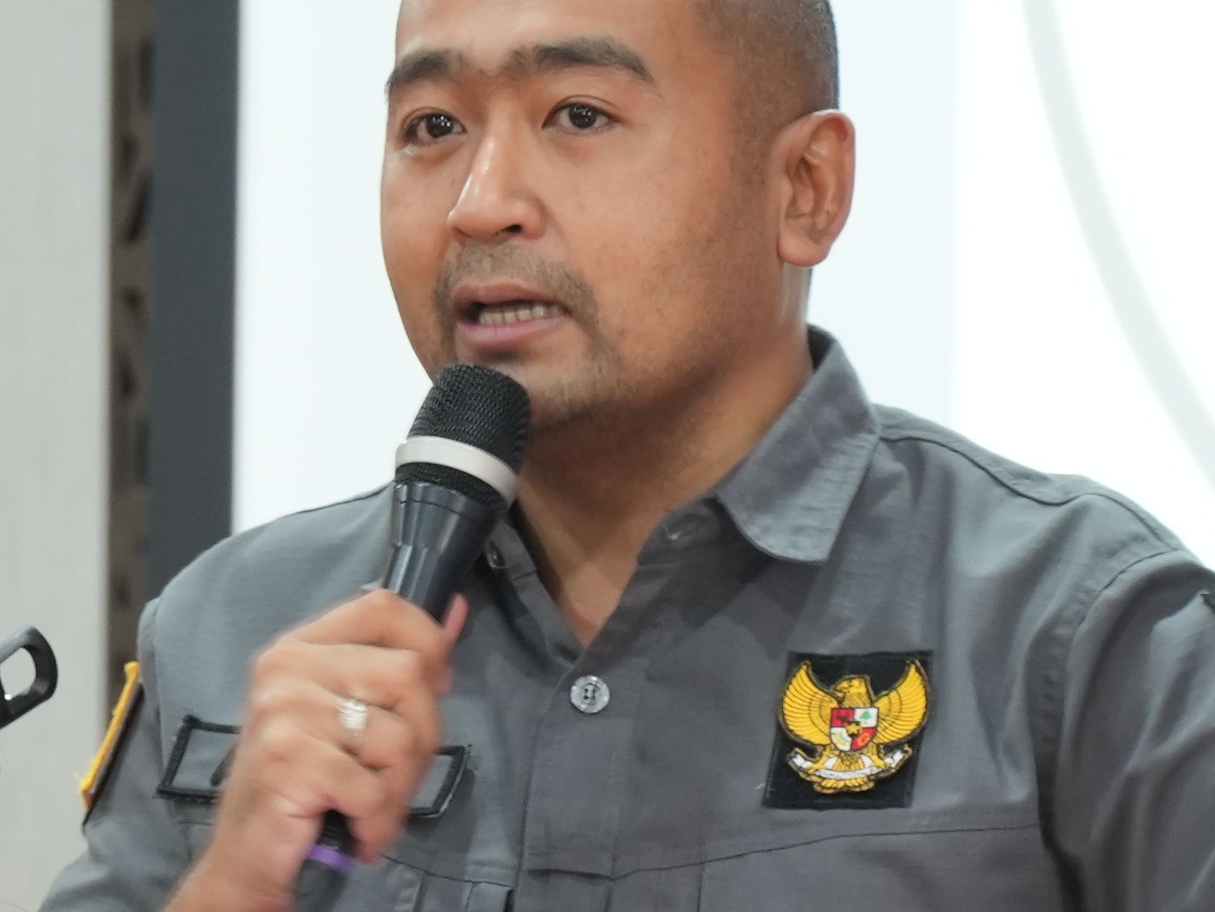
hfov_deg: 2.5
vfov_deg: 1.9
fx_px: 27943
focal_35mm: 796
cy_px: 441
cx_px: 627
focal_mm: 190
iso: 1250
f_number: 7.1
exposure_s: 1/10
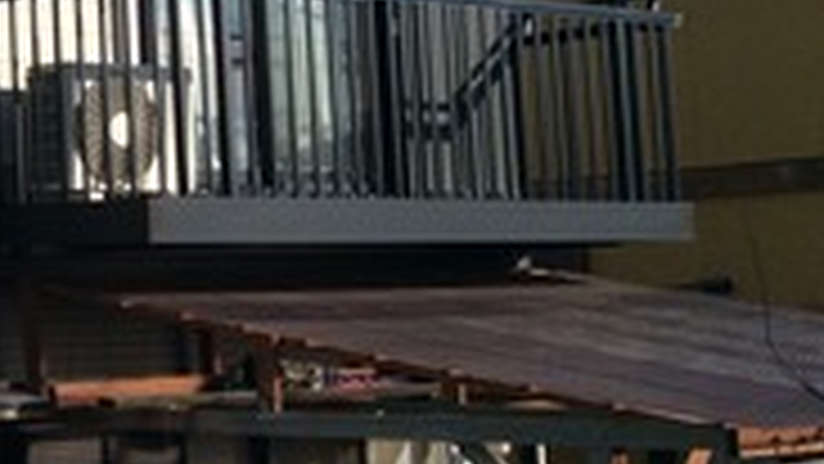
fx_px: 2142
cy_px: 133
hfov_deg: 20.2
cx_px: -212
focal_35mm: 98
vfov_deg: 12.3
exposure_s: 1/1506
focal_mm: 3.3
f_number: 2.4
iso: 32
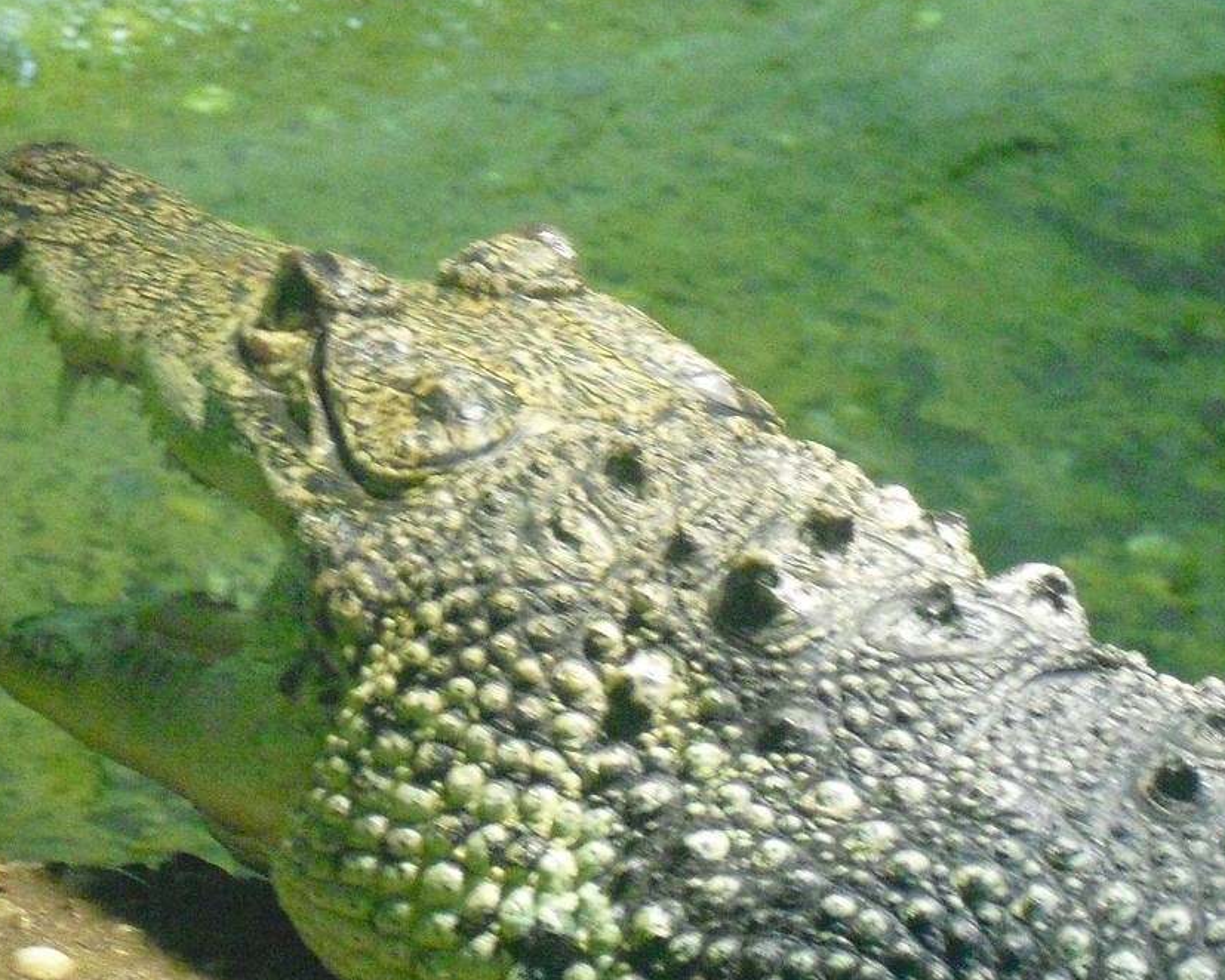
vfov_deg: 7.7
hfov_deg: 9.6
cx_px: 458
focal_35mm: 202
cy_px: 660
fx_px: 7325
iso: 800
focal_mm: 18.9
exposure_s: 1/40
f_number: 5.6
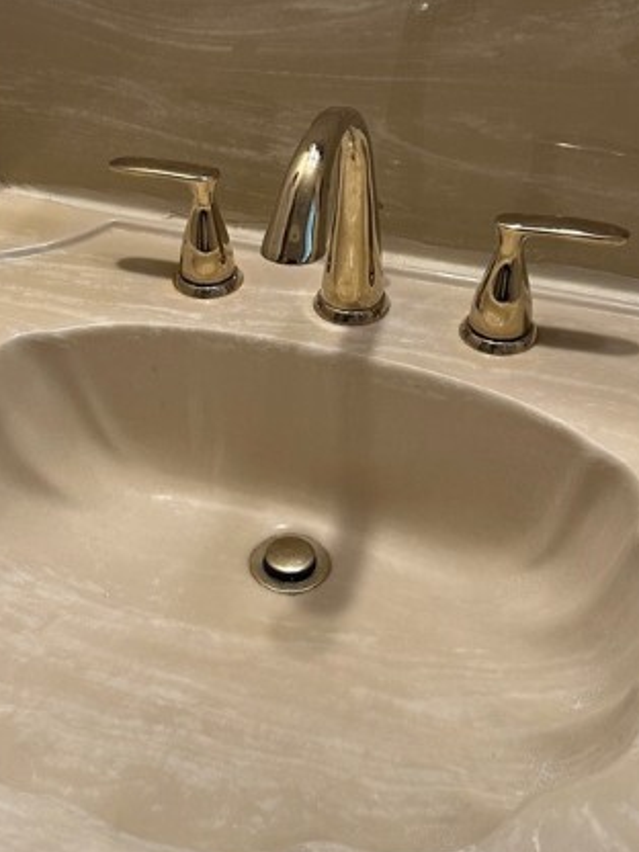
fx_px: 1181
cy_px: 385
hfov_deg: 30.0
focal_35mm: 48
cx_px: 211
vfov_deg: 39.6
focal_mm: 5.7
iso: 100
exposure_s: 1/120
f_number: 1.5
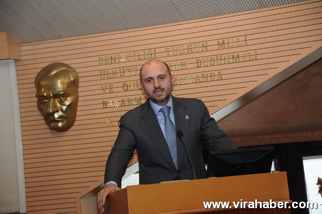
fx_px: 939
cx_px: 161
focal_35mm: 105
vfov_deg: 13.0
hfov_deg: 19.5
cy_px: 107
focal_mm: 105
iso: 640
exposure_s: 1/60
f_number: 6.3
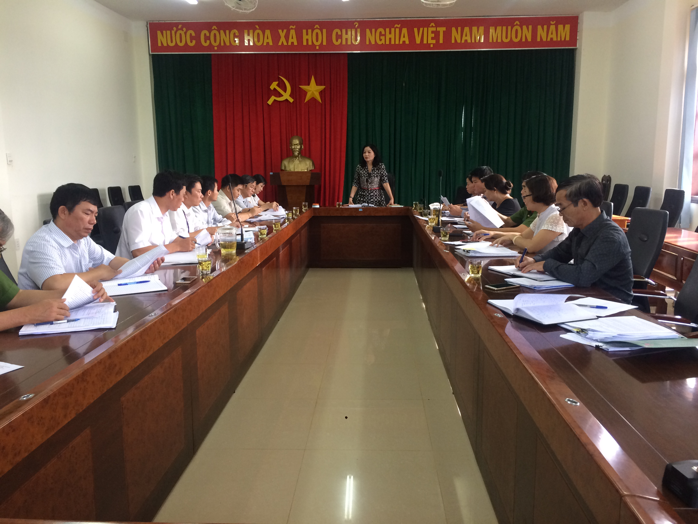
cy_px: 262
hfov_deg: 61.7
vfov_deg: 48.2
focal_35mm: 29
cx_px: 349
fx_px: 585
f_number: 2.2
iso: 50
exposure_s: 1/33
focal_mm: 4.15
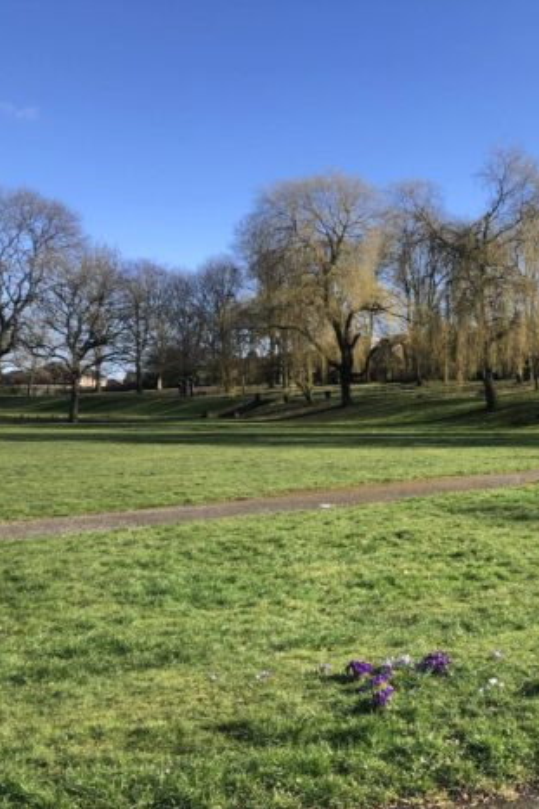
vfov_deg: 49.6
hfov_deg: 32.1
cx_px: 512
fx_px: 876
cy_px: 404
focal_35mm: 39
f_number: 1.8
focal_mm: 4
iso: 20
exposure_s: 1/1185
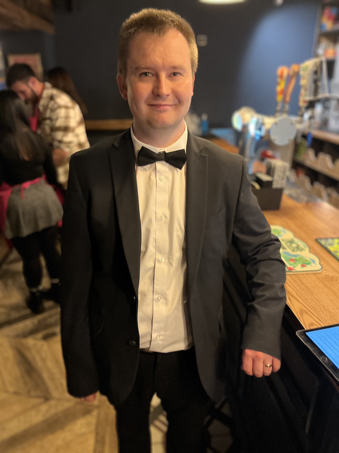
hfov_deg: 53.1
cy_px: 226
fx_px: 339
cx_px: 170
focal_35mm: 26
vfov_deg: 67.3
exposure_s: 1/33
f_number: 1.6
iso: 400
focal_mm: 5.1
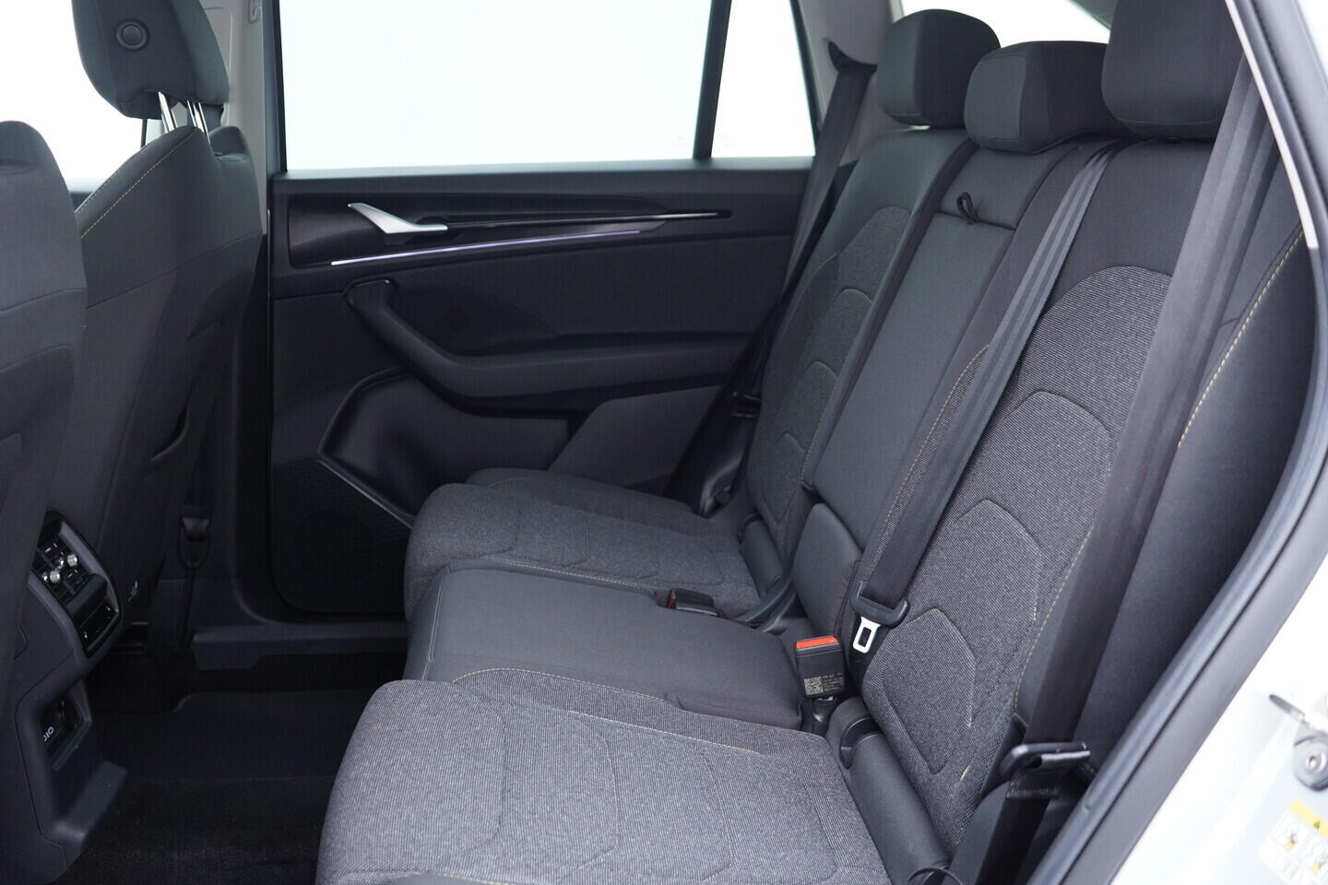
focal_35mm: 36
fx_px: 1328
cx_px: 664
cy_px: 442
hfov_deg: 53.1
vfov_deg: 36.9
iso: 500
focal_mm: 24
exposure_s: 1/40
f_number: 2.8
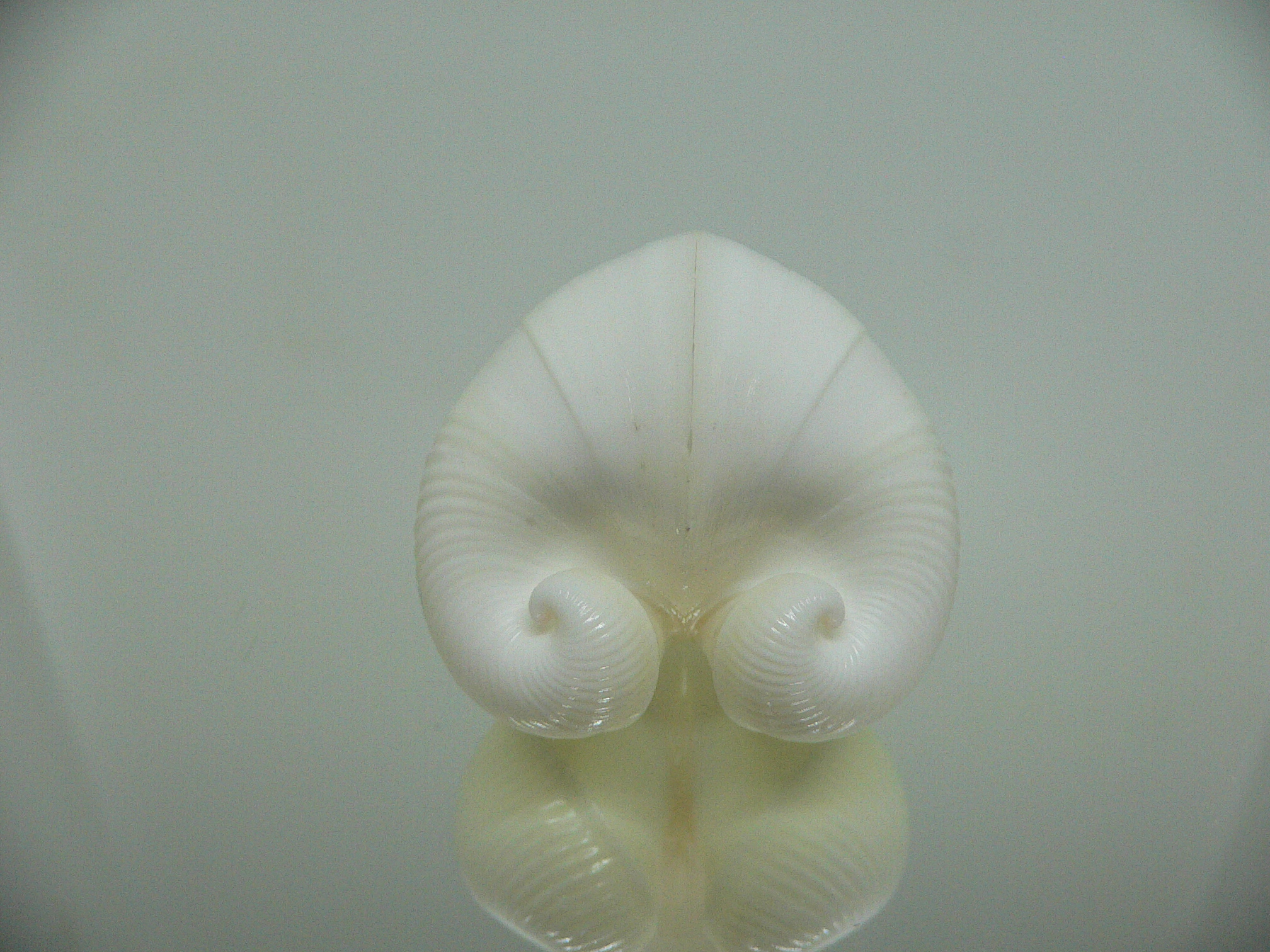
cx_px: 635
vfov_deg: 40.7
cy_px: 476
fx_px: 1284
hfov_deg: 52.6
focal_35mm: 35
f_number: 2.8
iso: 200
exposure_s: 1/60
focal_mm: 4.6
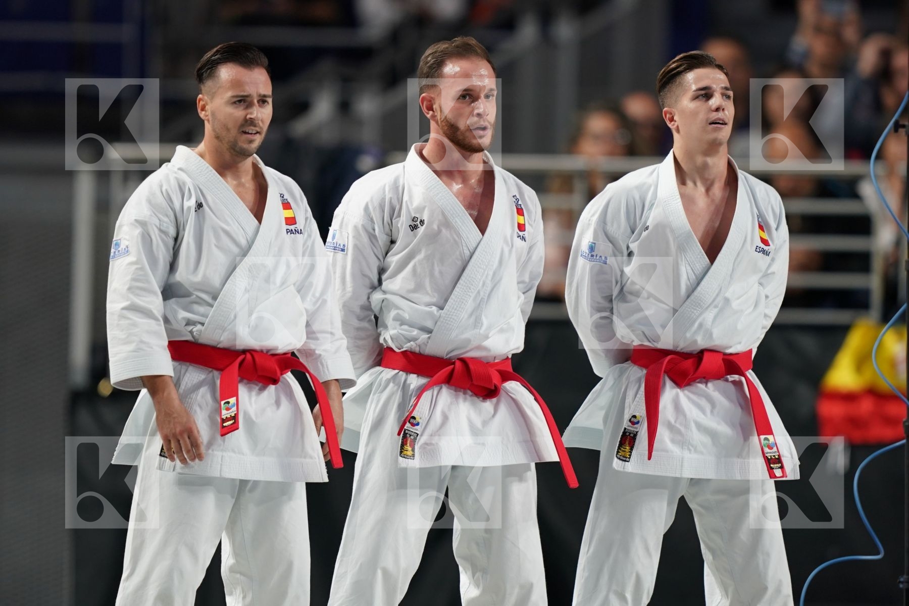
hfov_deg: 3.4
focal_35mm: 600
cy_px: 303
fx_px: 15149
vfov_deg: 2.3
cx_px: 454
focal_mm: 400
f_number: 2.8
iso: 640
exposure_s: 1/320
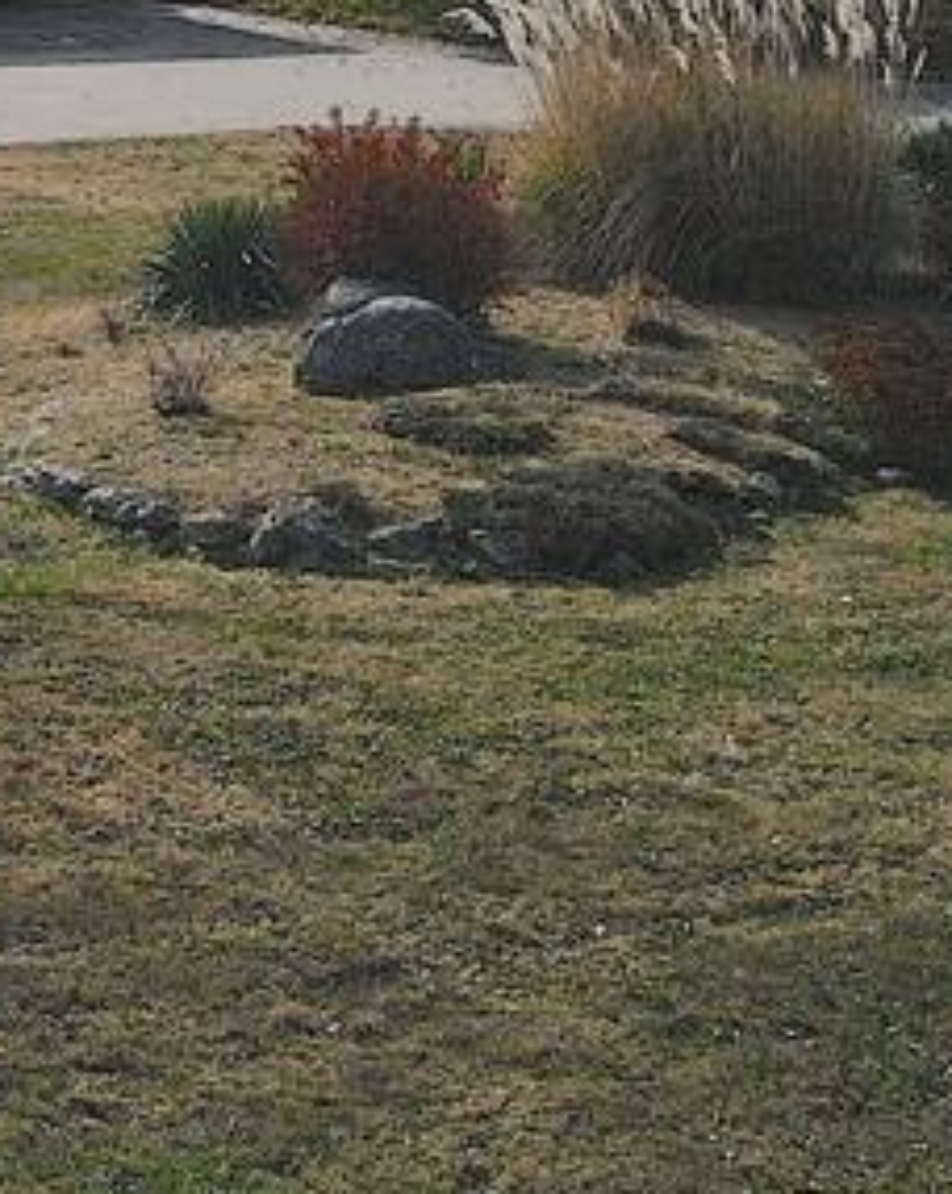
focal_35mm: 84
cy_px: -334
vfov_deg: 20.8
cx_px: -793
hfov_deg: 15.5
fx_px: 2965
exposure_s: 1/2500
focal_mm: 4.5
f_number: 2.8
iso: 100
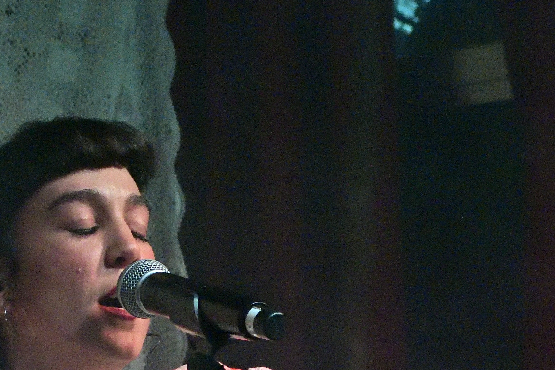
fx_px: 3993
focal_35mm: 259
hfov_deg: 7.9
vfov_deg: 5.3
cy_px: 419
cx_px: 173
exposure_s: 1/60
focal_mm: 66
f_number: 5.3
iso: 2000
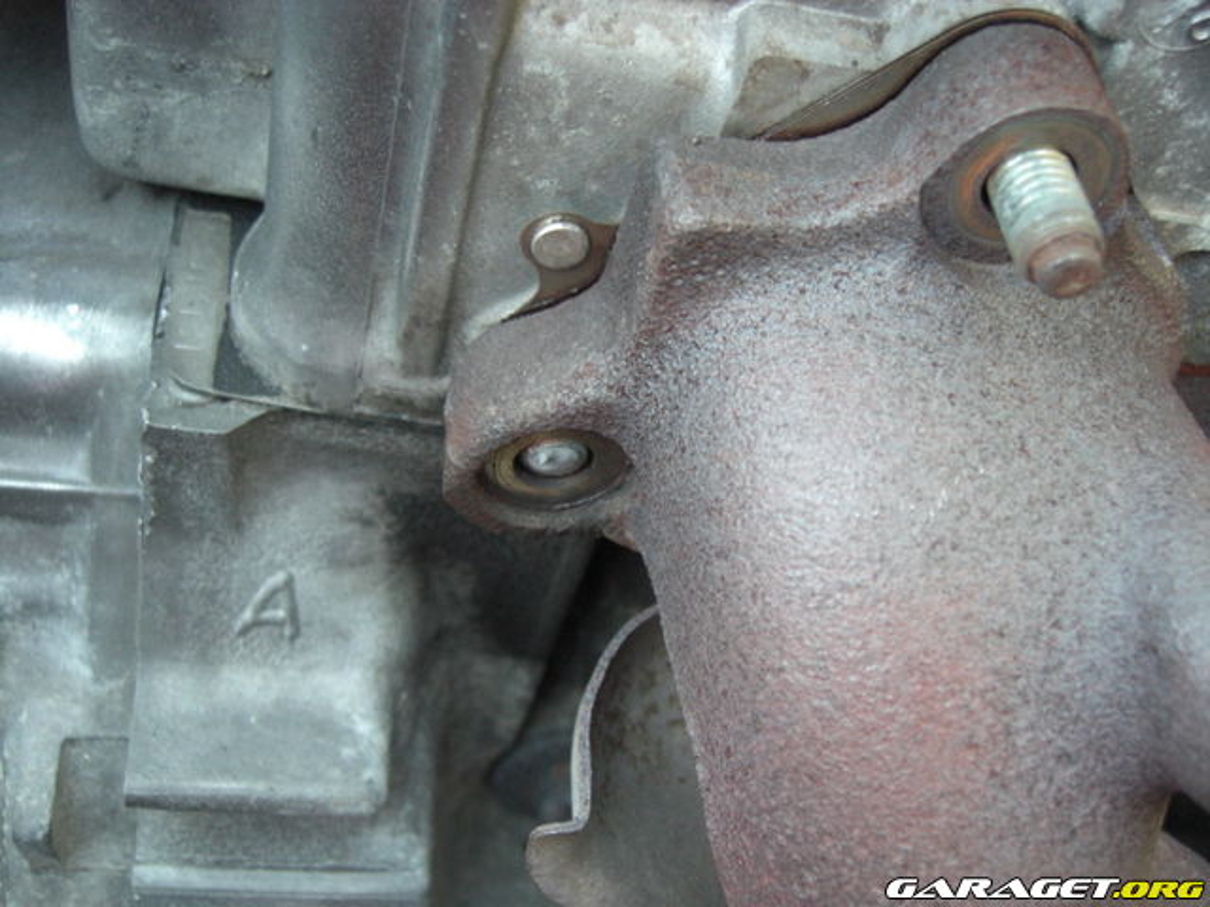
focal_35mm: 38
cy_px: 454
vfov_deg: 37.7
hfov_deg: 49.0
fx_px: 1328
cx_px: 605
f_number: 2.8
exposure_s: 1/40
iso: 400
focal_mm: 7.9
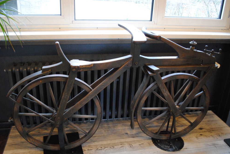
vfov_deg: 38.9
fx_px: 217
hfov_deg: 55.8
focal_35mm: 34
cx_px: 116
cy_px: 78
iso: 1400
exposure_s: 1/30
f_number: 3.8
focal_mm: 22
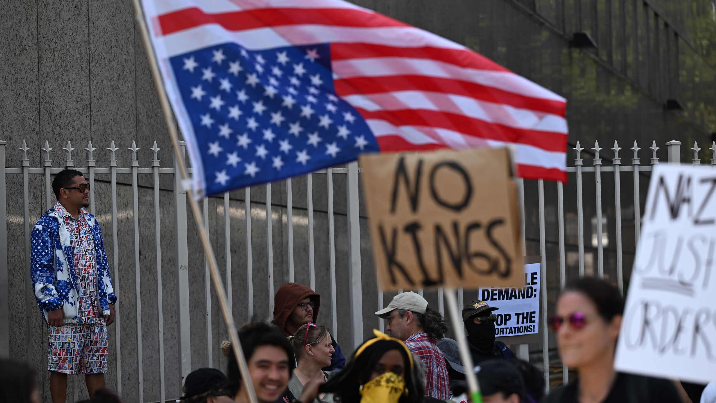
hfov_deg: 15.7
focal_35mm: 137
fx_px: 2601
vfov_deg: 8.9
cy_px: 204
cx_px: 356
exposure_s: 1/640
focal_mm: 130
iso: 100
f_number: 4
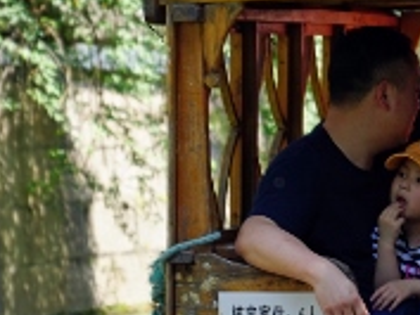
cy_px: 205
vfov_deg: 3.4
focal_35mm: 440
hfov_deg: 4.5
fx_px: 5343
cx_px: 392
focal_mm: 135
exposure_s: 1/250
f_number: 5.6
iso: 320
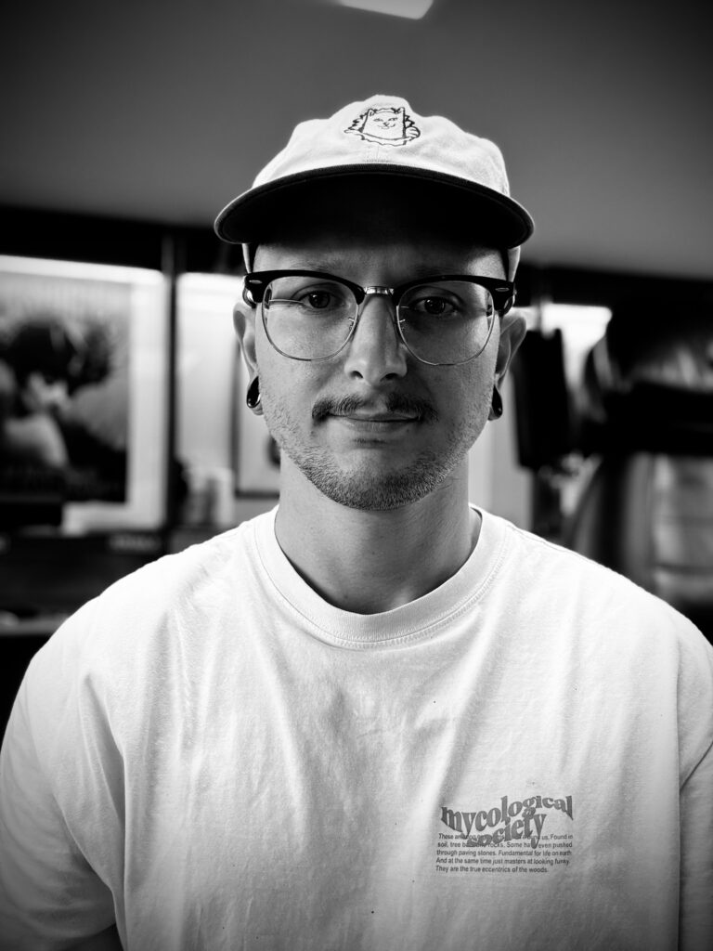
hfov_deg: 46.8
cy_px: 476
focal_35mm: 30
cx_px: 356
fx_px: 824
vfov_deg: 60.0
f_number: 1.9
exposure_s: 1/50
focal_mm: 2.69
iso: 80
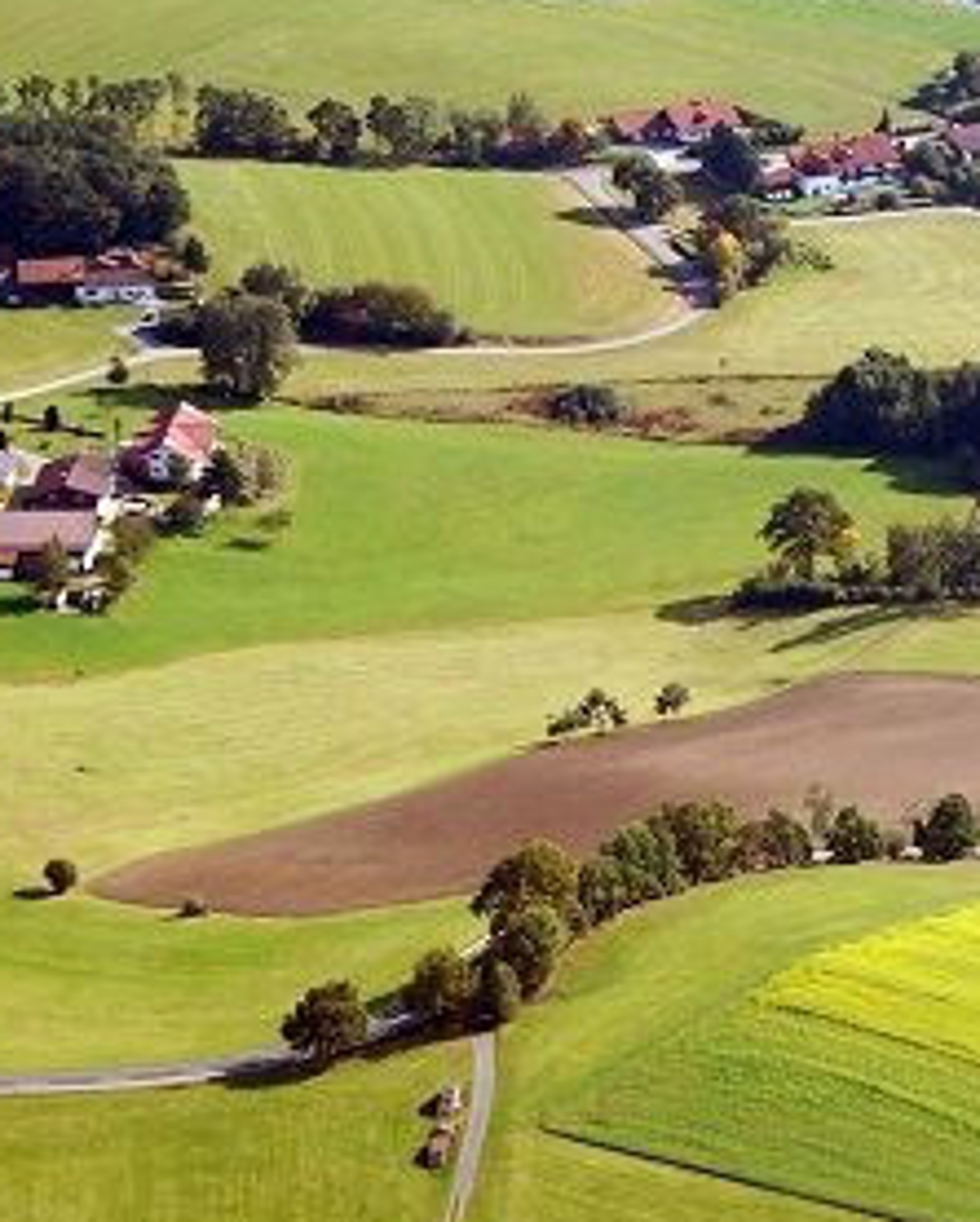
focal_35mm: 211
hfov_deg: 7.2
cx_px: 1638
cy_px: 236
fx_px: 7641
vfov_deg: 9.1
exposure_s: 1/200
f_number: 7.1
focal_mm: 52
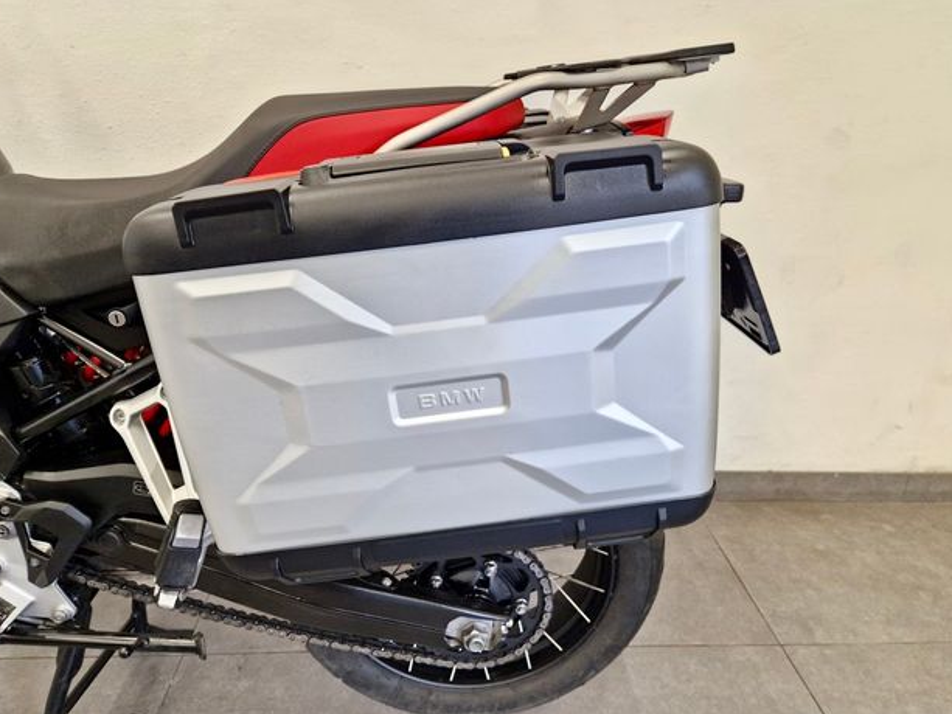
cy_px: 346
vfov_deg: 56.8
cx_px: 472
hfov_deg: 71.6
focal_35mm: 24
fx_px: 660
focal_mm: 5.4
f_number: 1.8
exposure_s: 1/100
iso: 800
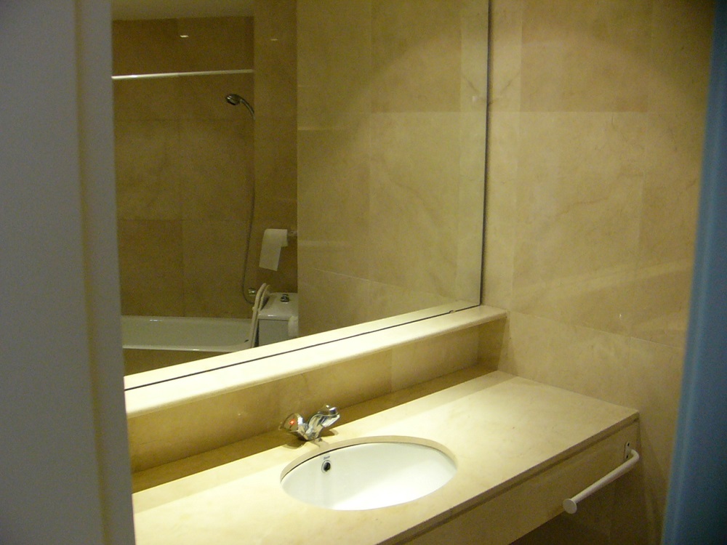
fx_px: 735
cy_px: 272
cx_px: 364
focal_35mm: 35
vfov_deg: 40.7
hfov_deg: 52.6
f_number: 2.8
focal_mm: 4.6
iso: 200
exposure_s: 1/40
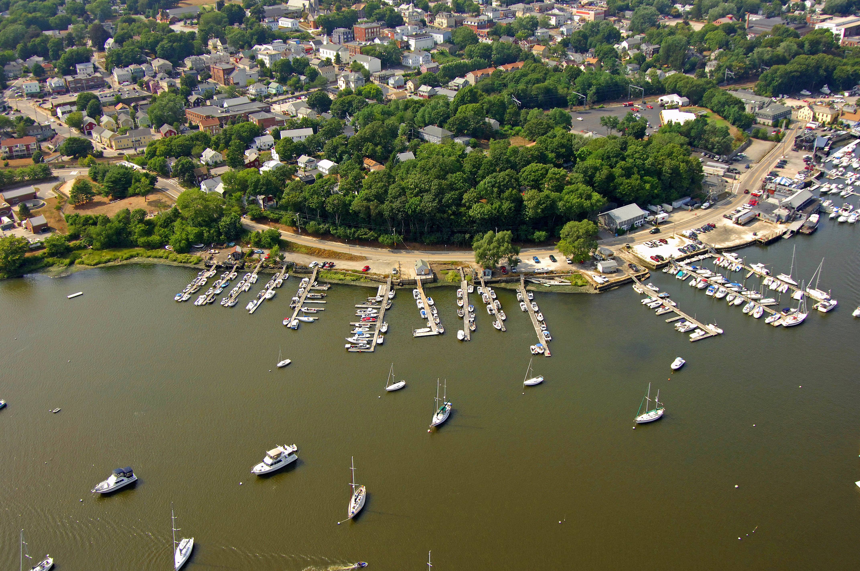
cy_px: 286
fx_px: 859
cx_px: 430
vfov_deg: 36.8
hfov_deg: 53.2
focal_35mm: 36
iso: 400
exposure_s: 1/1250
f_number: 4.8
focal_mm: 24
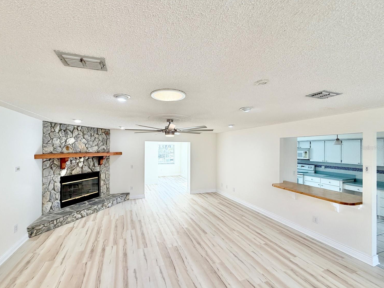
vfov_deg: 81.7
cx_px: 179
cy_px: 148
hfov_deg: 98.0
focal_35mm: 15
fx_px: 166
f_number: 2.2
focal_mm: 2.22
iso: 80
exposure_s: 1/120
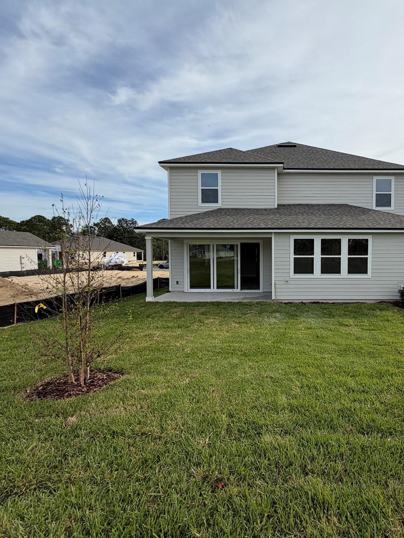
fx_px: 296
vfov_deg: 84.7
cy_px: 266
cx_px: 284
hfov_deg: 65.9
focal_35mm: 19
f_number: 2.2
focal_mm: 2.22
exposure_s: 1/1087
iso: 20
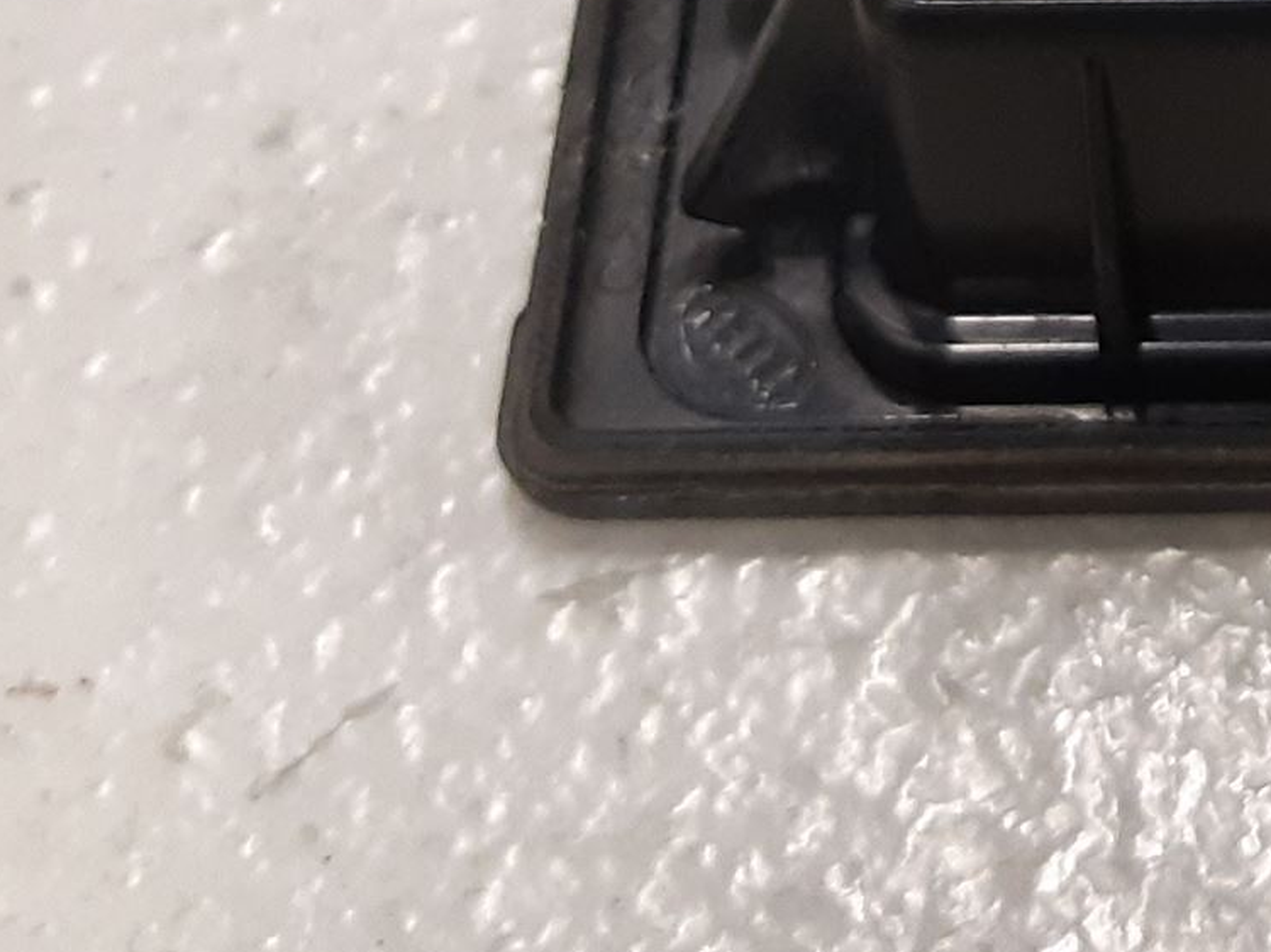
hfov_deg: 24.4
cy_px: -269
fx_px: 2606
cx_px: 1590
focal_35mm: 71
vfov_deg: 19.2
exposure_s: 1/50
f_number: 1.7
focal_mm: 3.93
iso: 200
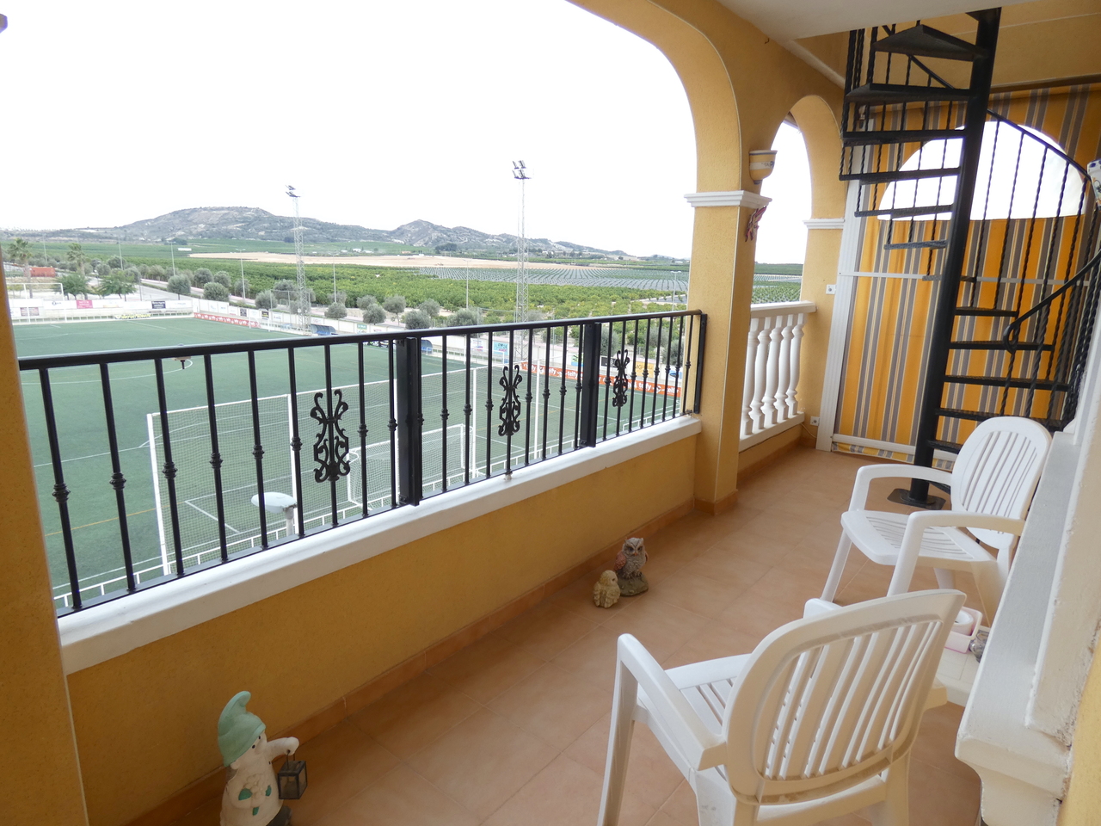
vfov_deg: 66.0
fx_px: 636
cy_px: 413
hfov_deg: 81.7
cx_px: 550
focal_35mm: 20
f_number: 2.8
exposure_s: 1/80
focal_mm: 3.6
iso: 80
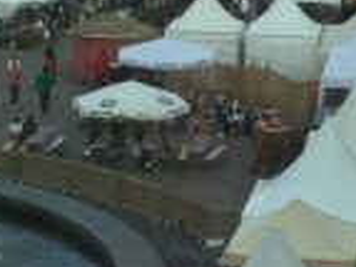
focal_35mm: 164
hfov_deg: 12.0
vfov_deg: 9.0
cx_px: 245
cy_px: 107
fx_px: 1685
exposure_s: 1/351
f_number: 2.4
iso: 25
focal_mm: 3.3
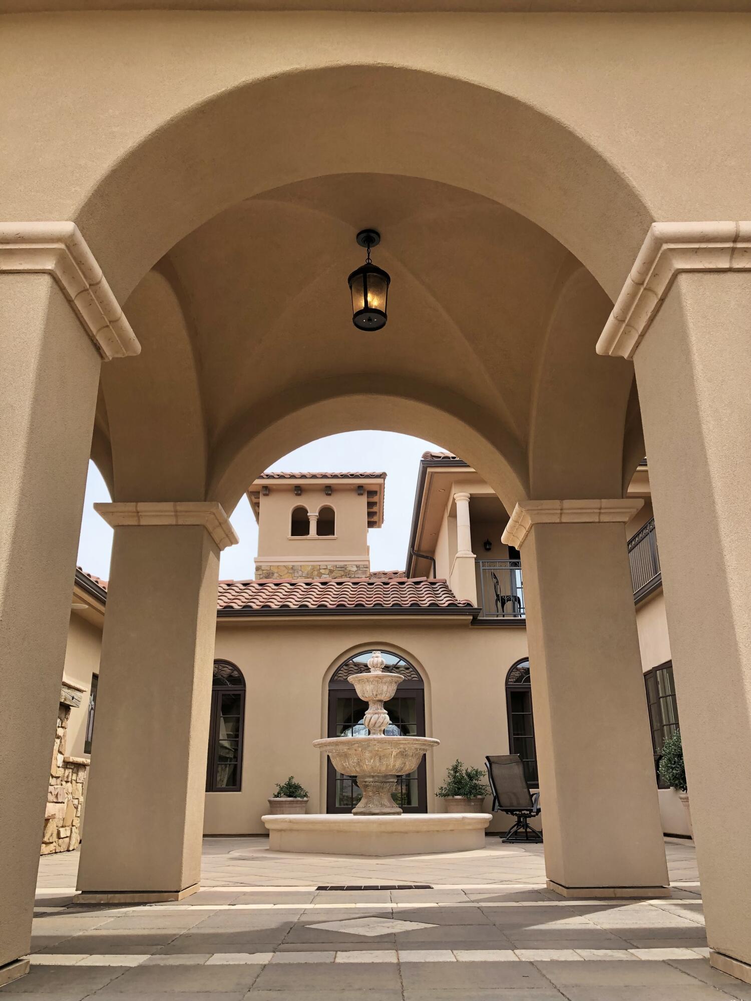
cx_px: 376
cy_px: 500
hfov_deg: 49.7
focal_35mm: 28
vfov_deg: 63.4
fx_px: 810
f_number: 1.8
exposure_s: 1/486
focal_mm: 3.99
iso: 20
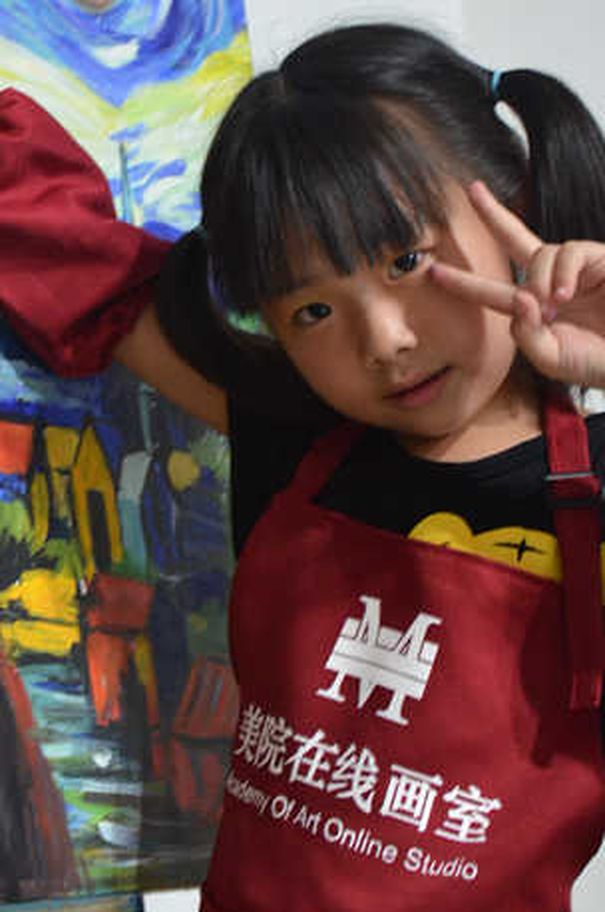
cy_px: 424
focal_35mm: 83
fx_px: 2098
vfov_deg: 24.5
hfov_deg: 16.2
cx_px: 72
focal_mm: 28
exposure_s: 1/13
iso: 1600
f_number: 4
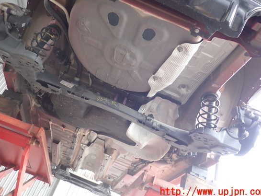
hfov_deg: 55.3
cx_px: 125
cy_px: 90
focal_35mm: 33
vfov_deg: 42.9
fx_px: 249
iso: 200
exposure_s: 1/40
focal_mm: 5.4
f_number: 2.3
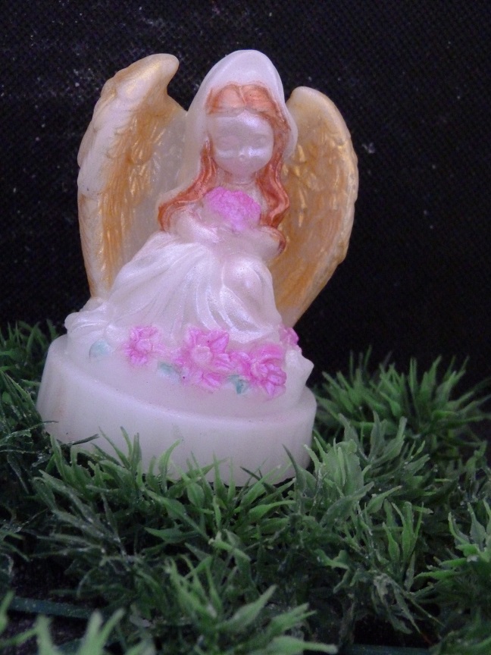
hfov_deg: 24.4
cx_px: 246
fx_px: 1135
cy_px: 328
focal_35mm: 60
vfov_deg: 32.2
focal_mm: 10.8
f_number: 3.2
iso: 800
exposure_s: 1/13
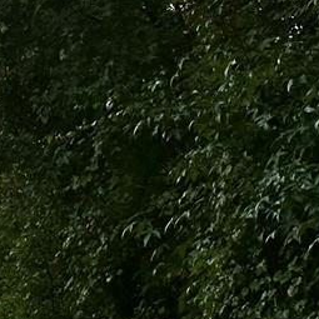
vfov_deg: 13.0
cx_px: -508
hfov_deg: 10.7
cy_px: 46
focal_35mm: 133
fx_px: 1387
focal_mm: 6.86
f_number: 1.78
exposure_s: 1/672
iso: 80
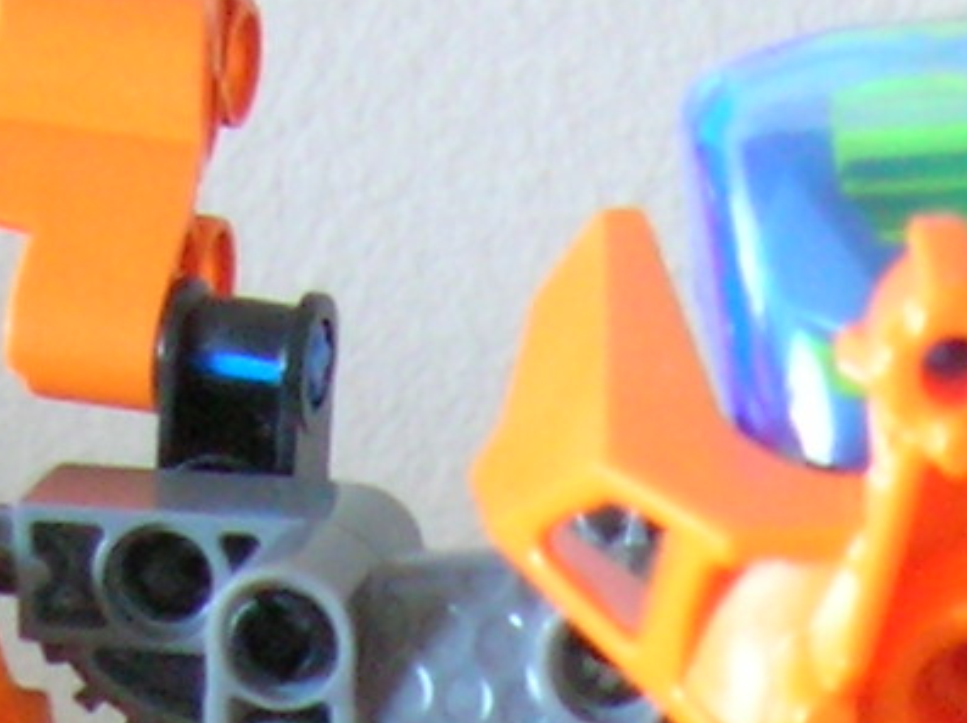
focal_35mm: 196
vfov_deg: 7.2
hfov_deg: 10.0
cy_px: 1534
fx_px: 5470
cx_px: 1079
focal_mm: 5.7
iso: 200
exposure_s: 1/1.9
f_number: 2.9
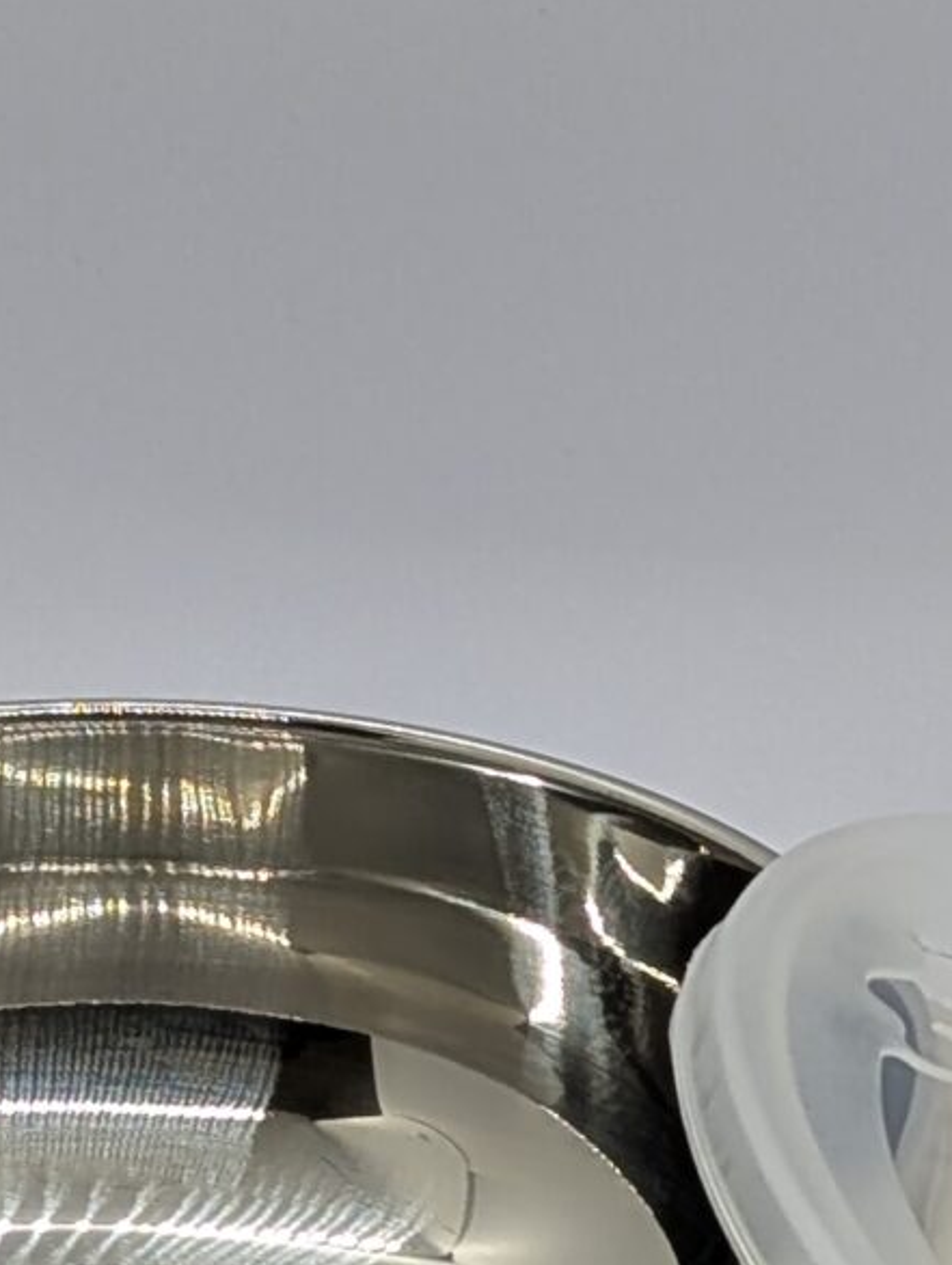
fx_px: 7830
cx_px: 430
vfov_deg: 9.2
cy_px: 751
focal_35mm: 214
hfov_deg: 7.0
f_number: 1.68
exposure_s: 1/52.3
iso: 26
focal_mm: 6.9
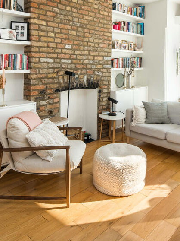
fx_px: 208
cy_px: 97
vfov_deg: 59.5
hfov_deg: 45.8
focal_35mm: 30
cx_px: 124
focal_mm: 17
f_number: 8
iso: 250
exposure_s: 1/50
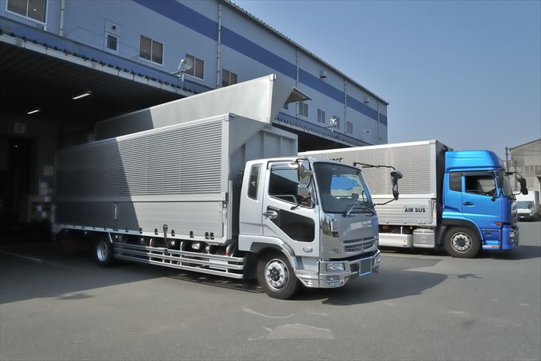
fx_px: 361
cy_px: 180
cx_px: 270
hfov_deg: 73.7
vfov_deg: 53.1
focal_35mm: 24
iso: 200
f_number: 10
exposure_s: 1/640
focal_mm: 24
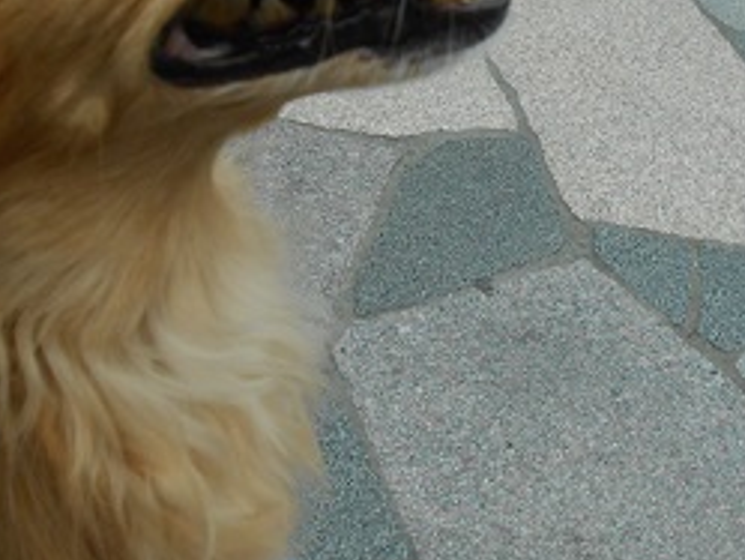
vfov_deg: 28.9
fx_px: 1077
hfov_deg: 37.9
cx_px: 477
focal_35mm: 50
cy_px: 177
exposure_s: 1/250
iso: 250
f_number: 3.8
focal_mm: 5.3
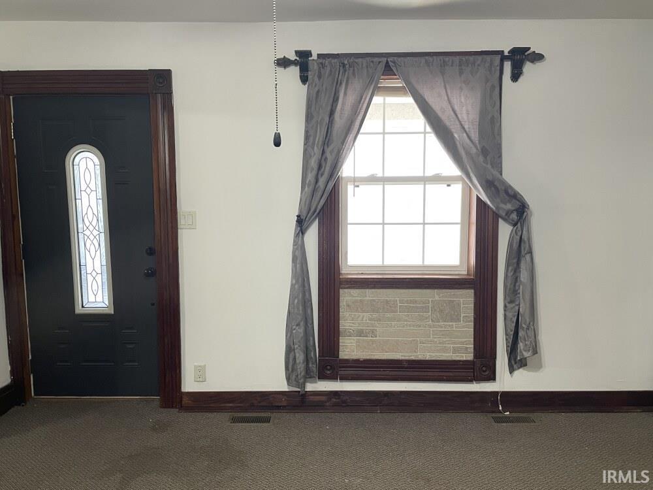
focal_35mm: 26
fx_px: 490
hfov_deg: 67.3
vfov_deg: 53.1
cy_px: 245
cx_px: 326
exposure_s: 1/60
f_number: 1.6
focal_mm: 4.2
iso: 200
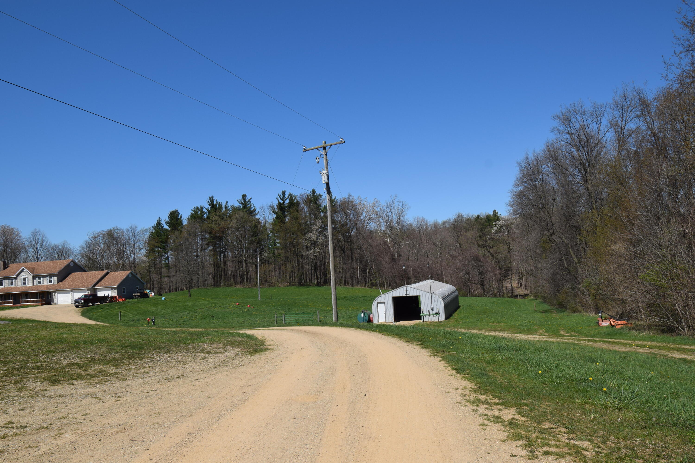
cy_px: 232
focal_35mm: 30
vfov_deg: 43.6
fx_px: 579
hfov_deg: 61.9
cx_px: 348
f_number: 11
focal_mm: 20
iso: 200
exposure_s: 1/500
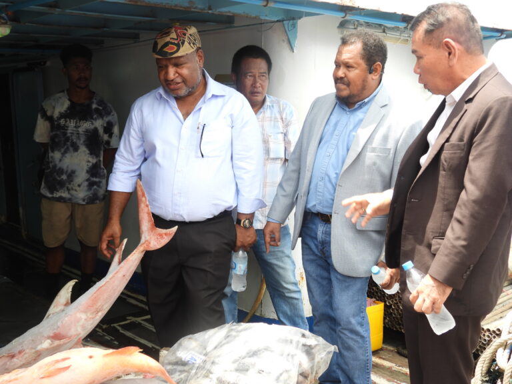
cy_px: 192
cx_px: 256
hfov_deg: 46.8
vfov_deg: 36.0
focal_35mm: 40
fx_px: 592
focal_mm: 7.1
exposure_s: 1/320
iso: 100
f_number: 3.2
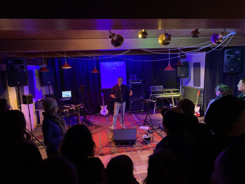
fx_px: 184
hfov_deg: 67.3
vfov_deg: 53.1
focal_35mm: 26
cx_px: 122
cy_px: 92
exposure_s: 1/25
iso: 640
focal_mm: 4.25
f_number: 1.8
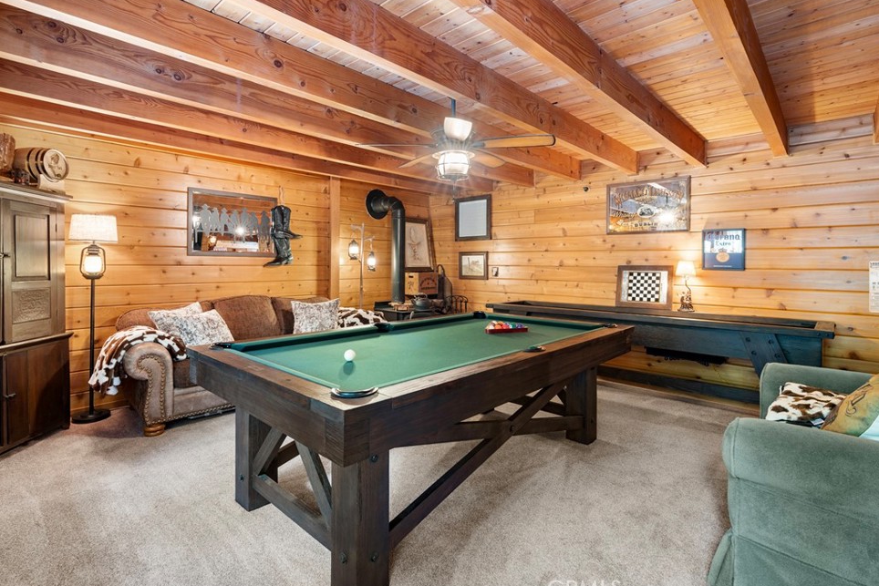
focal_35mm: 17
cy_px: 290
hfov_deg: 93.2
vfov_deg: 70.5
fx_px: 415
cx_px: 423
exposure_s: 1
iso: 100
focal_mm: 16
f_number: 9
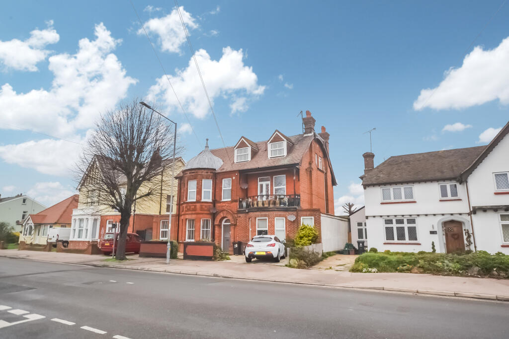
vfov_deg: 59.5
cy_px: 170
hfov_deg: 81.2
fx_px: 297
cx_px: 254
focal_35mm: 21
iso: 110
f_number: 4
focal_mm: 14
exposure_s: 1/125
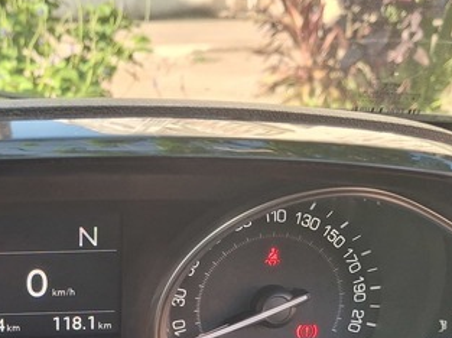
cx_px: 29
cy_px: 383
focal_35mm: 64
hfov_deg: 28.9
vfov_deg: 21.6
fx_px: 835
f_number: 1.8
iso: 64
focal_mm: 4.69
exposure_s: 1/120
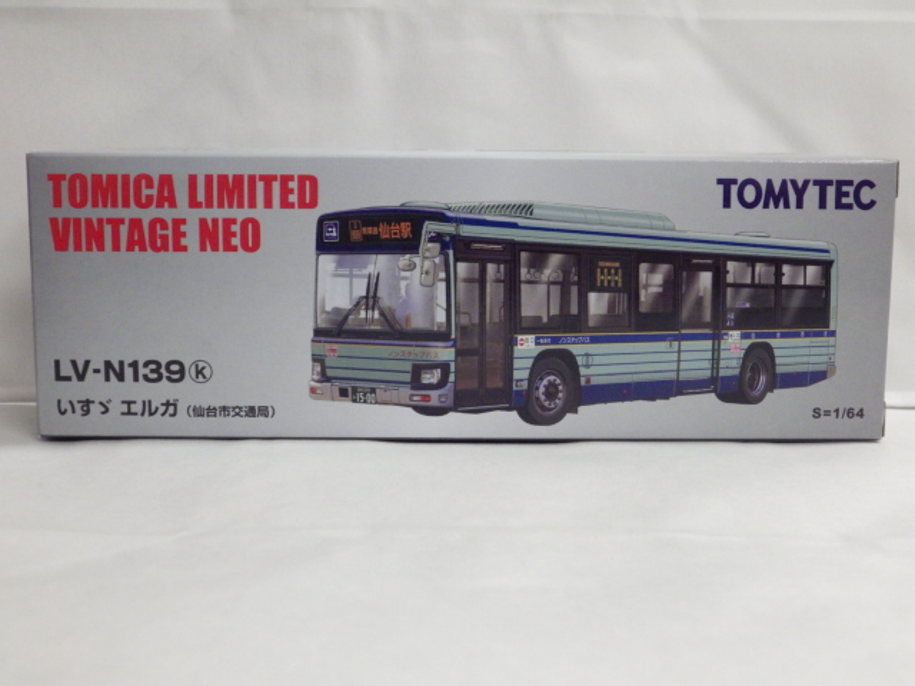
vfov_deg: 29.1
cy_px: 343
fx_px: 1322
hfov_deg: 38.2
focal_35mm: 50
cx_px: 458
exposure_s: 1/60
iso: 500
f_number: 3.8
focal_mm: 9
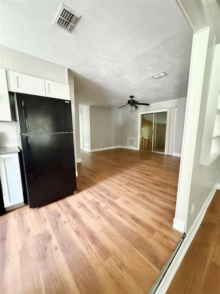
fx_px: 119
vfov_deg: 102.1
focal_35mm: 14
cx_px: 110
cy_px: 147
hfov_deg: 85.7
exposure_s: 1/40
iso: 1250
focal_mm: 2.22
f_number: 2.2
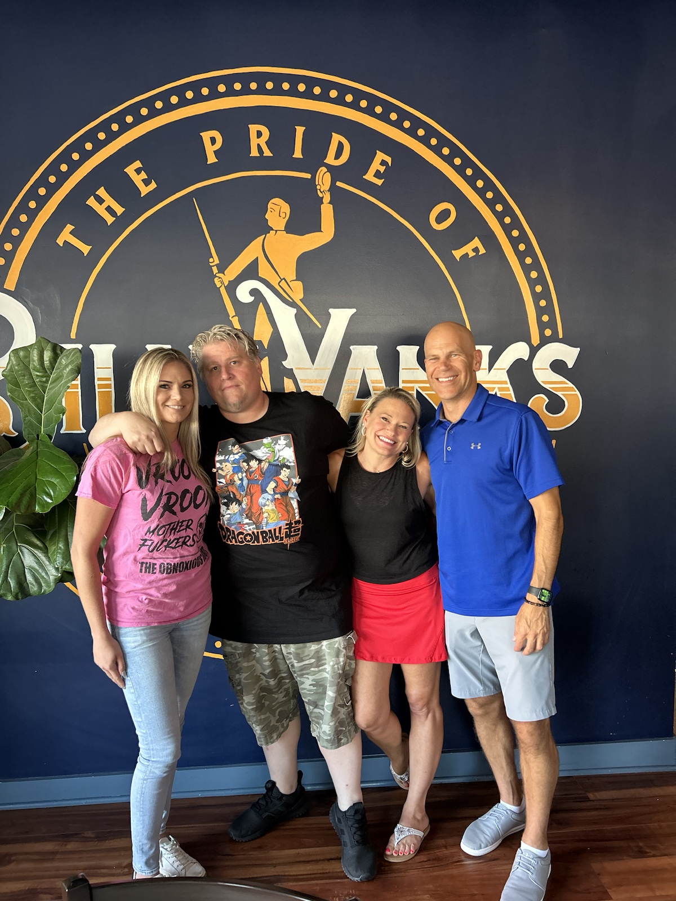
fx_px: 677
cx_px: 338
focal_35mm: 26
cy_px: 450
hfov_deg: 53.1
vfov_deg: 67.3
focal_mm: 5.7
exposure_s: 1/60
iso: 125
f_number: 1.5
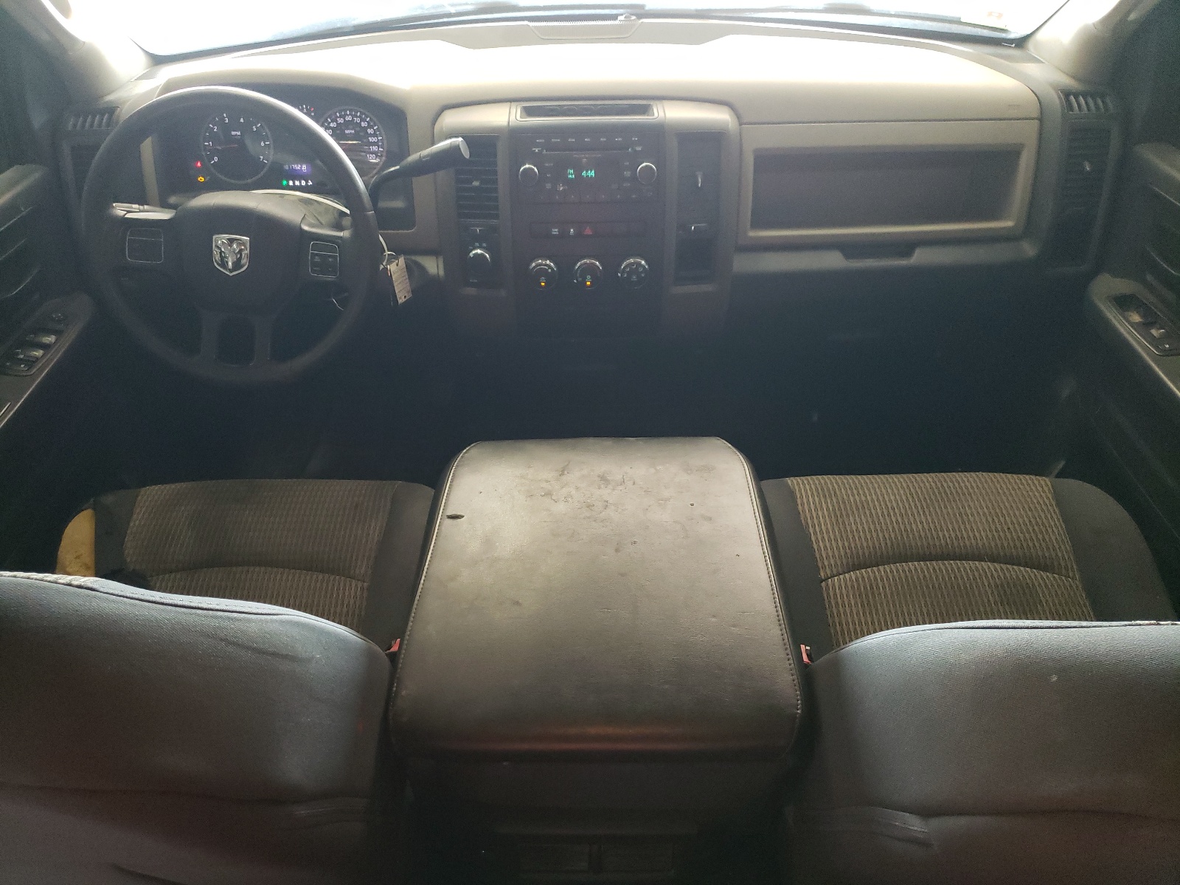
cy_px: 442
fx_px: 886
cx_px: 590
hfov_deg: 67.3
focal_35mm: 26
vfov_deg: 53.1
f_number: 1.5
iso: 319
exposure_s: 1/60.2
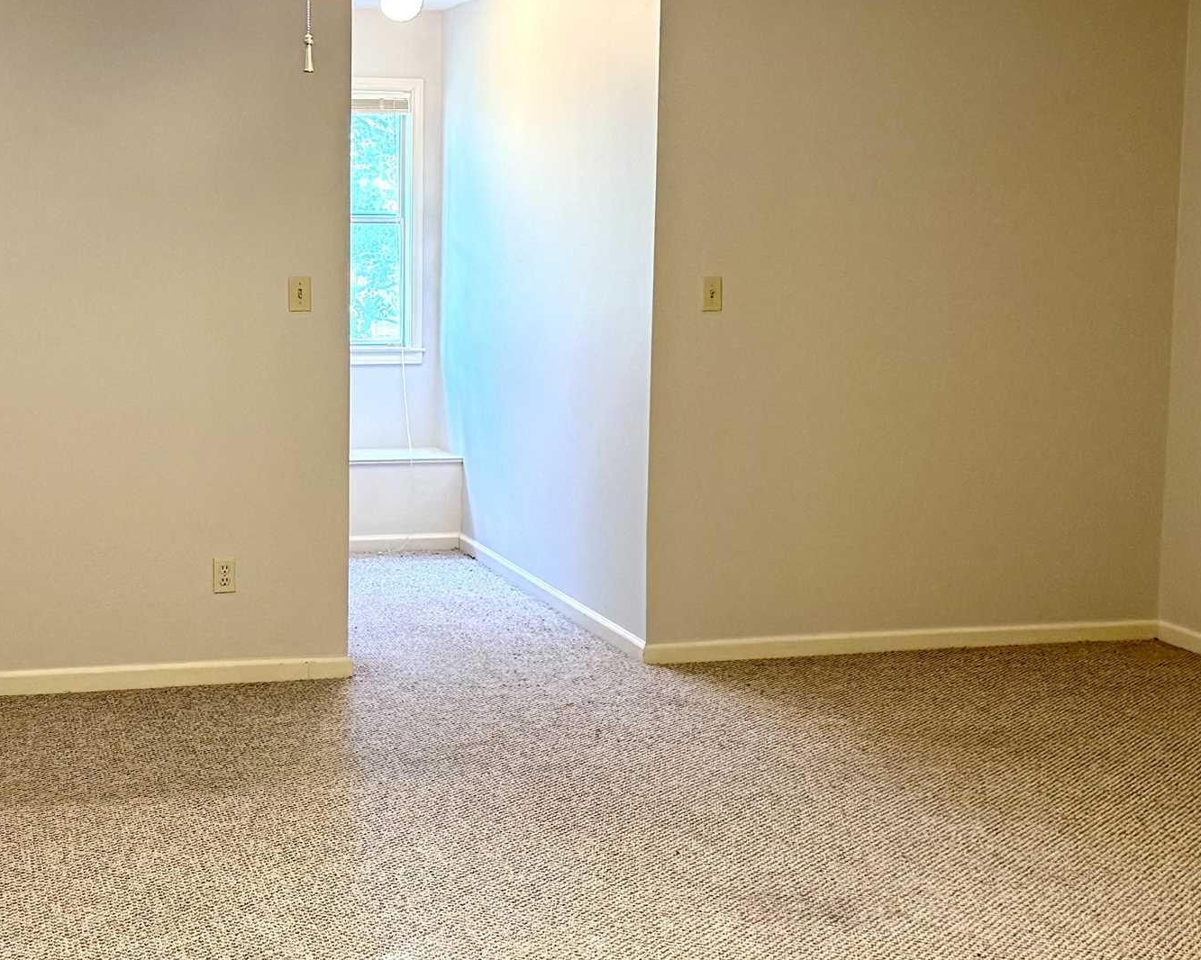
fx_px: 1919
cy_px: 436
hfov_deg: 34.5
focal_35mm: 54
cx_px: 414
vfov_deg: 28.1
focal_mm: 6.76
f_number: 1.78
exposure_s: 1/60
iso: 400
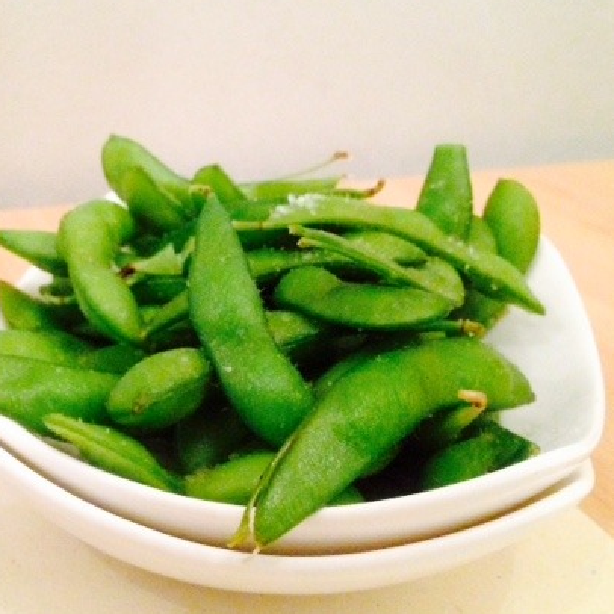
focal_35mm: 46
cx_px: 225
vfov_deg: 36.8
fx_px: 923
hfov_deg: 36.6
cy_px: 318
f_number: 2.4
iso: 800
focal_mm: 4.12
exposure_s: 1/15
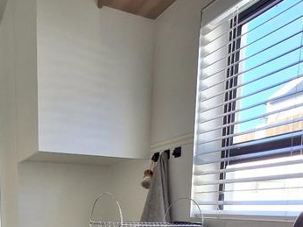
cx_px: 88
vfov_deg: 33.0
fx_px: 324
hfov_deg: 48.8
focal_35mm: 37
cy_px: 259
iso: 40
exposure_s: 1/213
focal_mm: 1.64
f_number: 2.2
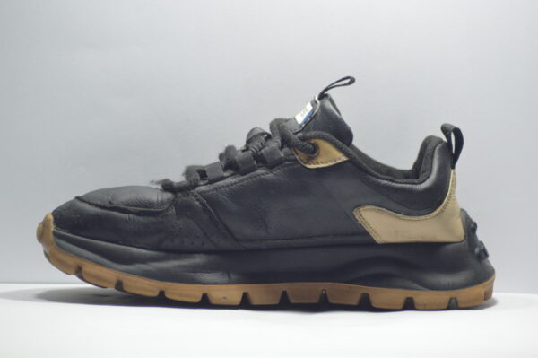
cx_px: 269
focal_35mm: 202
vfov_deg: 6.8
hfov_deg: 10.2
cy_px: 179
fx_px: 3024
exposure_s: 1/125
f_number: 4.2
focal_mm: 135
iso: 900
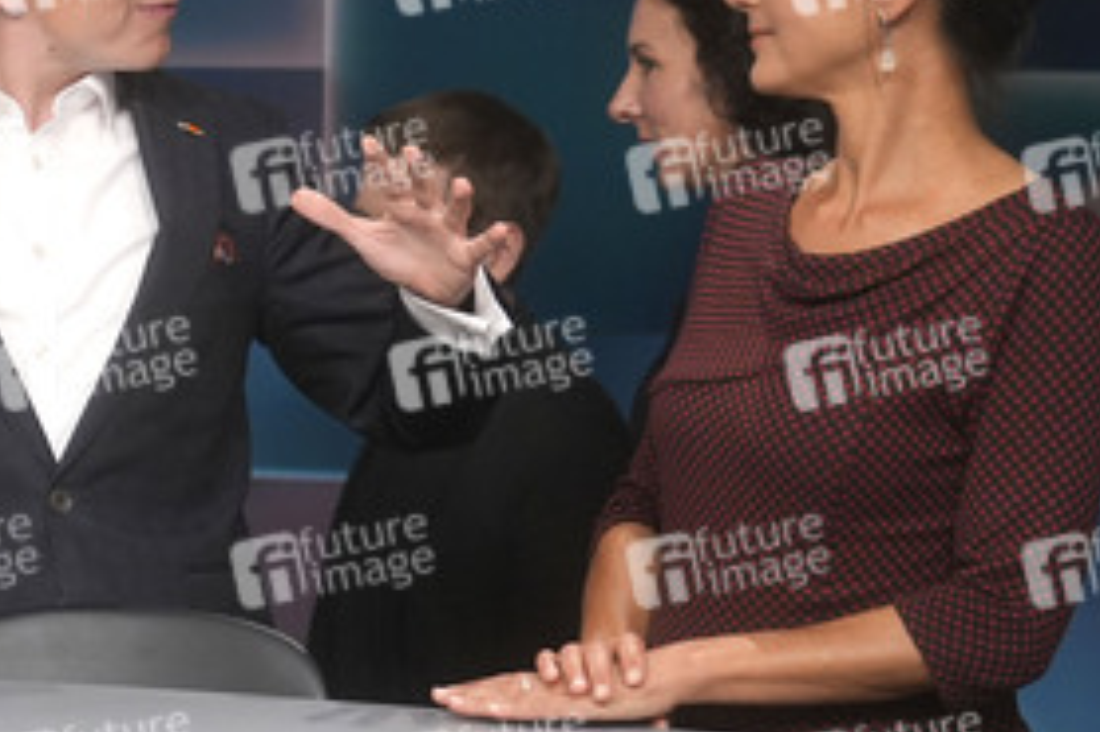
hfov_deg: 27.6
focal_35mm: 73
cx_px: 386
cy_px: 265
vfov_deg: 18.6
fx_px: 2229
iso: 640
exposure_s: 1/250
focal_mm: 30
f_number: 2.2
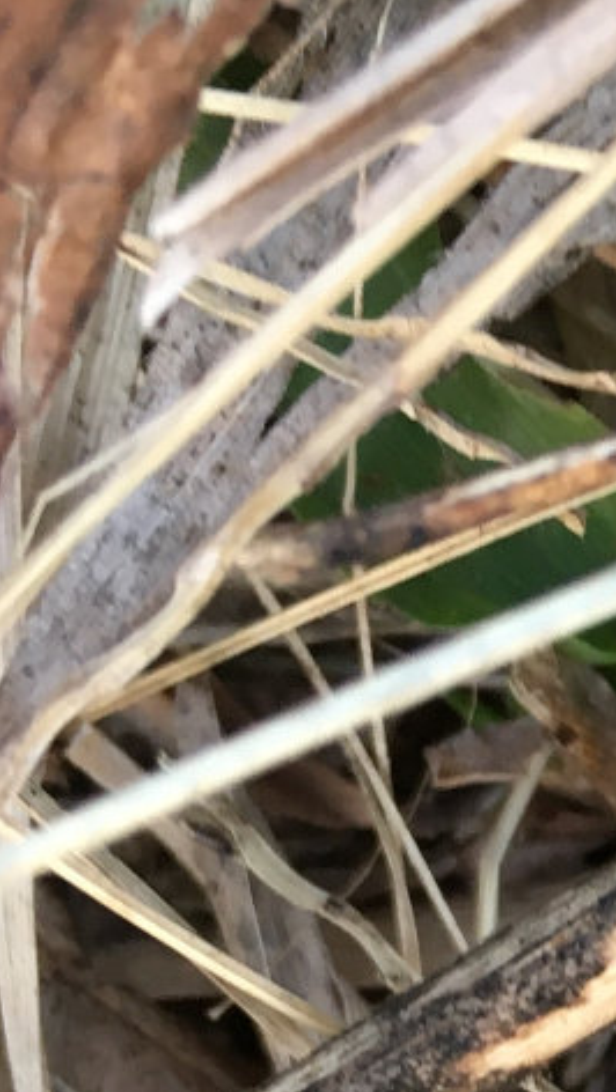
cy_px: 1145
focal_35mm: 107
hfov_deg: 10.3
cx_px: 1290
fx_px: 3103
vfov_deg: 19.3
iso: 50
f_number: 2.2
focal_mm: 4.15
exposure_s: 1/30
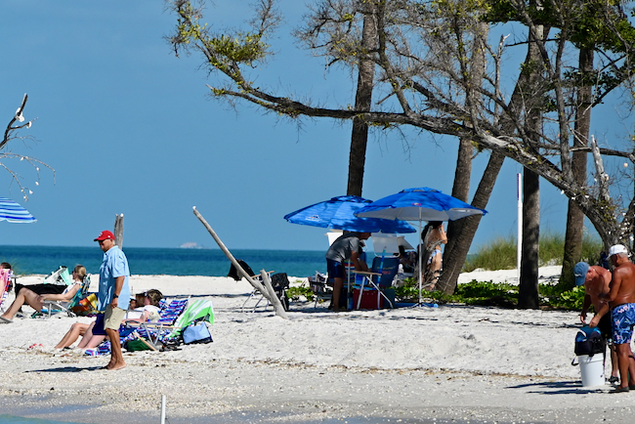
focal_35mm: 492
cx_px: -119
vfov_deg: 2.8
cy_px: 289
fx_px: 8682
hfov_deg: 4.2
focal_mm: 200
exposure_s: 1/500
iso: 125
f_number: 6.3
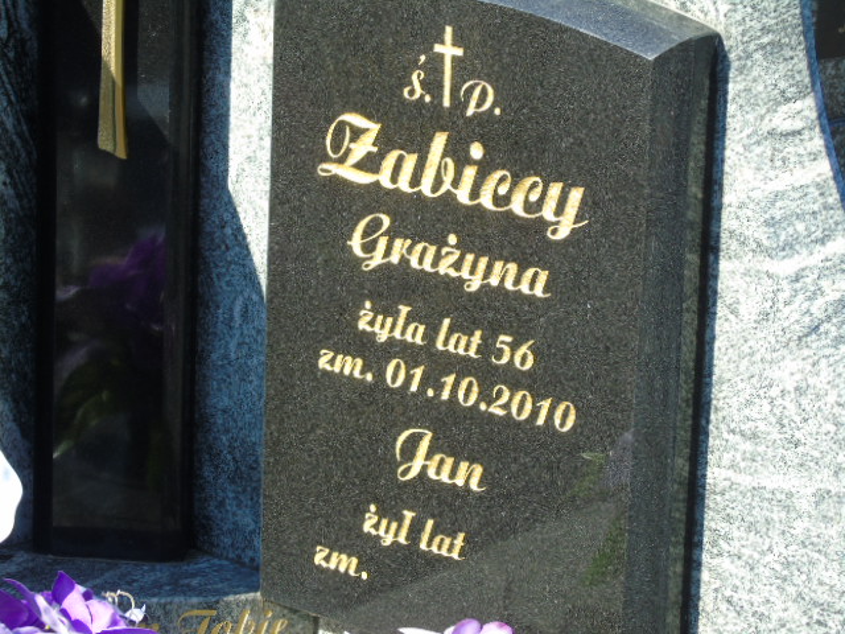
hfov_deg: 13.9
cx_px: 422
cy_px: 317
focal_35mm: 142
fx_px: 3466
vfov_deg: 10.4
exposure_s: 1/200
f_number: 4.7
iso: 80
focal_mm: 25
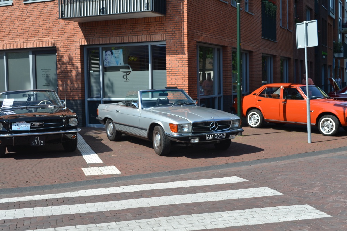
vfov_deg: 28.1
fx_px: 463
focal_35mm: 48
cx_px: 174
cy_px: 116
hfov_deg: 41.1
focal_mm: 32
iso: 100
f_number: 8
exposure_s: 1/250
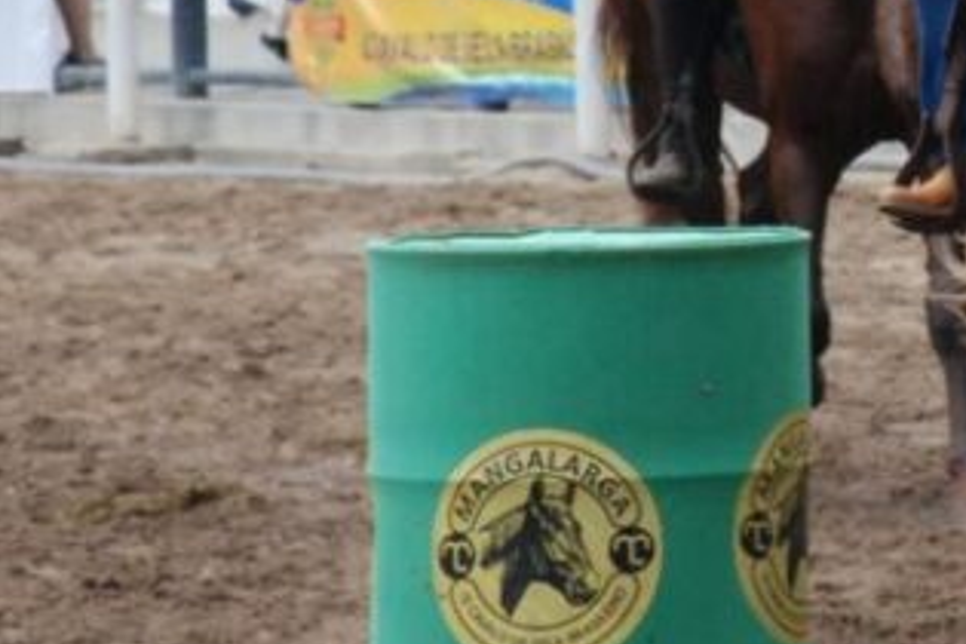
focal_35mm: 489
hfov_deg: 4.2
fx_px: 13120
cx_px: 1460
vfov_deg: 2.8
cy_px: -69
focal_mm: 100
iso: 1000
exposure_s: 1/1000
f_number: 8
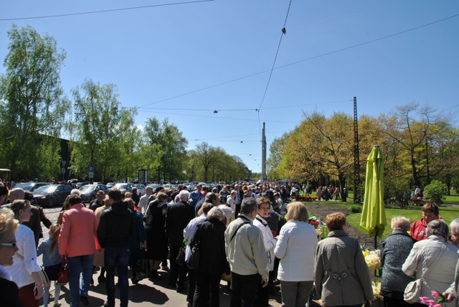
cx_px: 230
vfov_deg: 48.0
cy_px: 154
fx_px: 345
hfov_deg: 67.3
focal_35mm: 27
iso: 100
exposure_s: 1/125
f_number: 14
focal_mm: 18
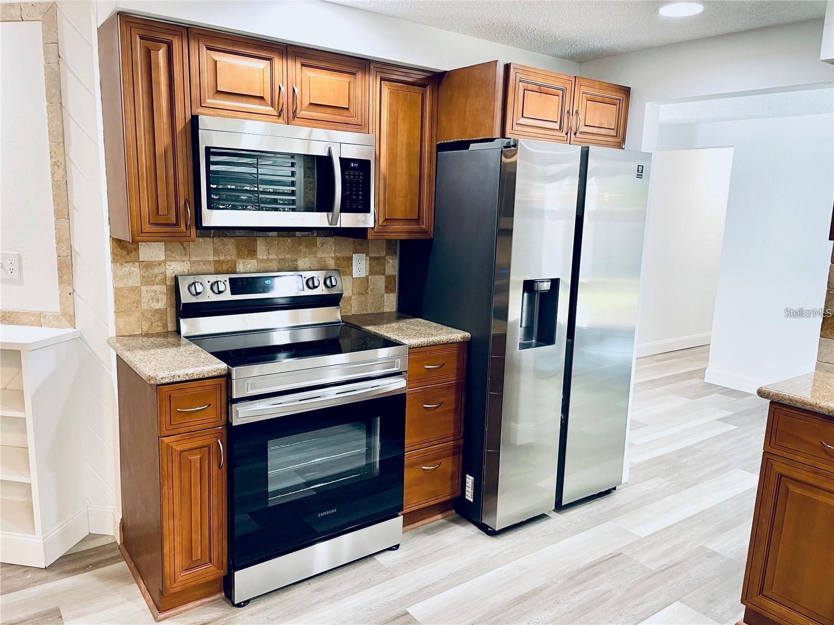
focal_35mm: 26
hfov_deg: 67.3
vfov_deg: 53.1
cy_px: 312
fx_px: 626
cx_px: 417
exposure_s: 1/60
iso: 160
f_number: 1.6
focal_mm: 4.2
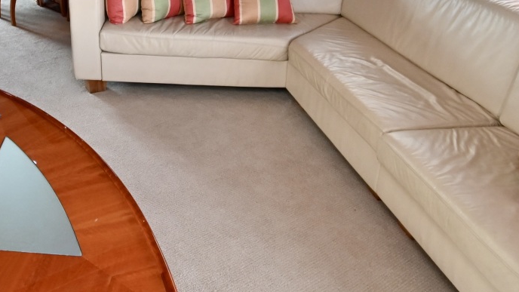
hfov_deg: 52.7
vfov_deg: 30.9
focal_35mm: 37
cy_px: 45
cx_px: 163
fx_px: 509
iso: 1100
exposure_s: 1/125
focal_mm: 10
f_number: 4.5
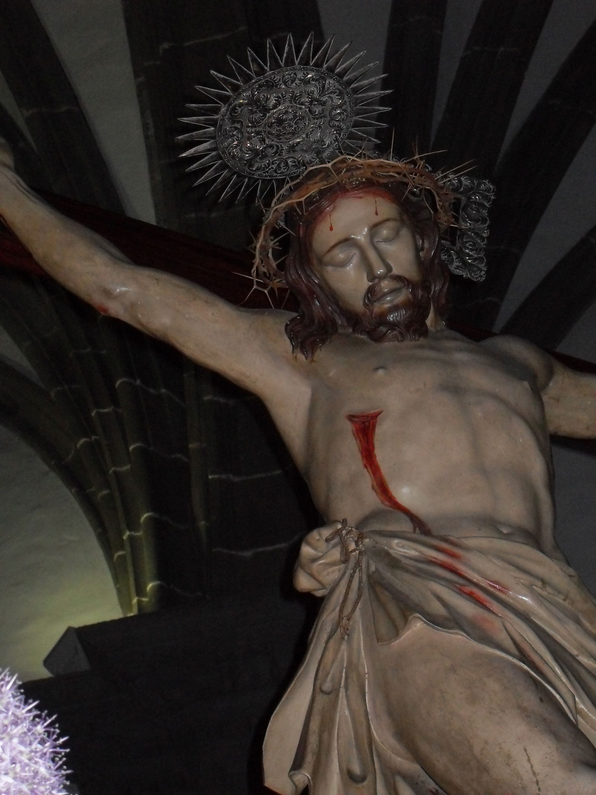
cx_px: 298
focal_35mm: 111
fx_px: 2548
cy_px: 398
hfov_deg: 13.3
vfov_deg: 17.7
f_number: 5.2
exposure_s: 1/90
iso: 400
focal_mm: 18.1
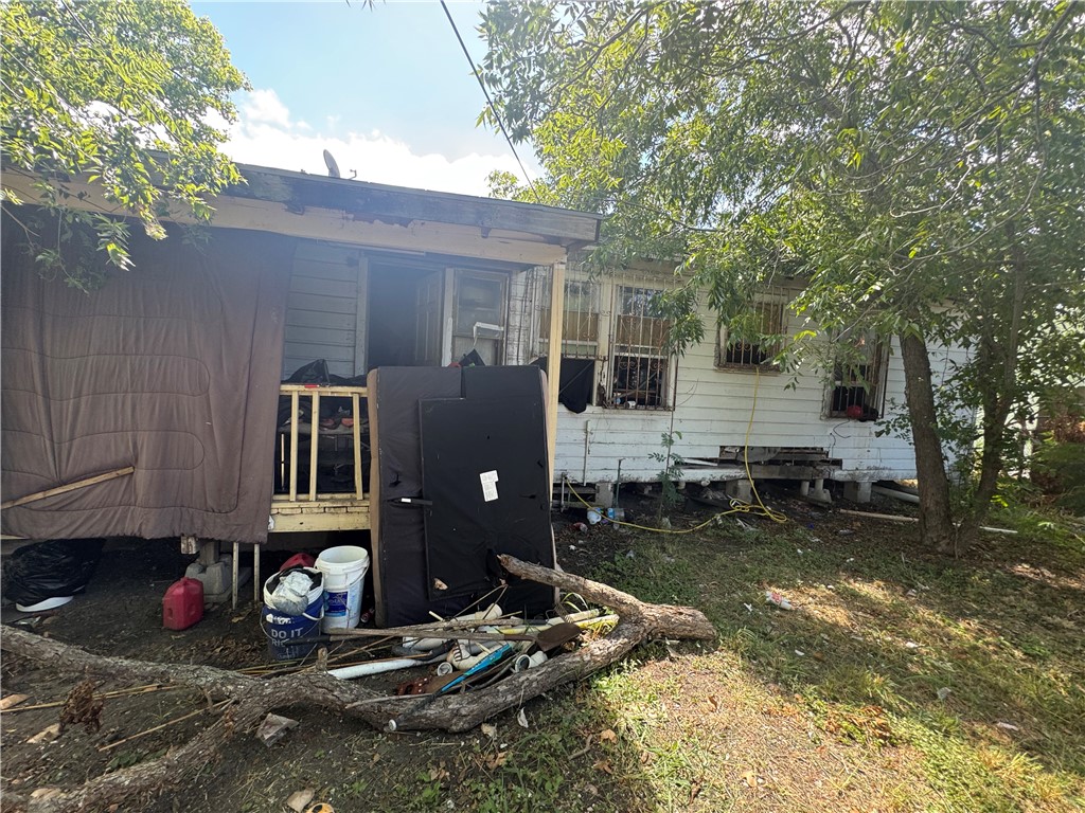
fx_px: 439
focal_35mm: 14
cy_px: 406
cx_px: 542
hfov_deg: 102.1
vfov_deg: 85.7
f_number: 2.2
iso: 50
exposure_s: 1/99
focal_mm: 2.22
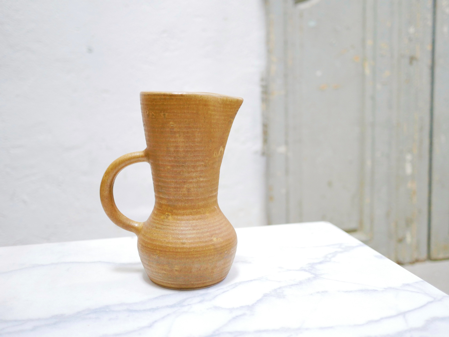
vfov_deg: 36.0
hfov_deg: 46.8
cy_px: 168
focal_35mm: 40
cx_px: 224
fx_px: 519
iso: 1250
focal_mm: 20
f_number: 1.7
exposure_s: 1/60
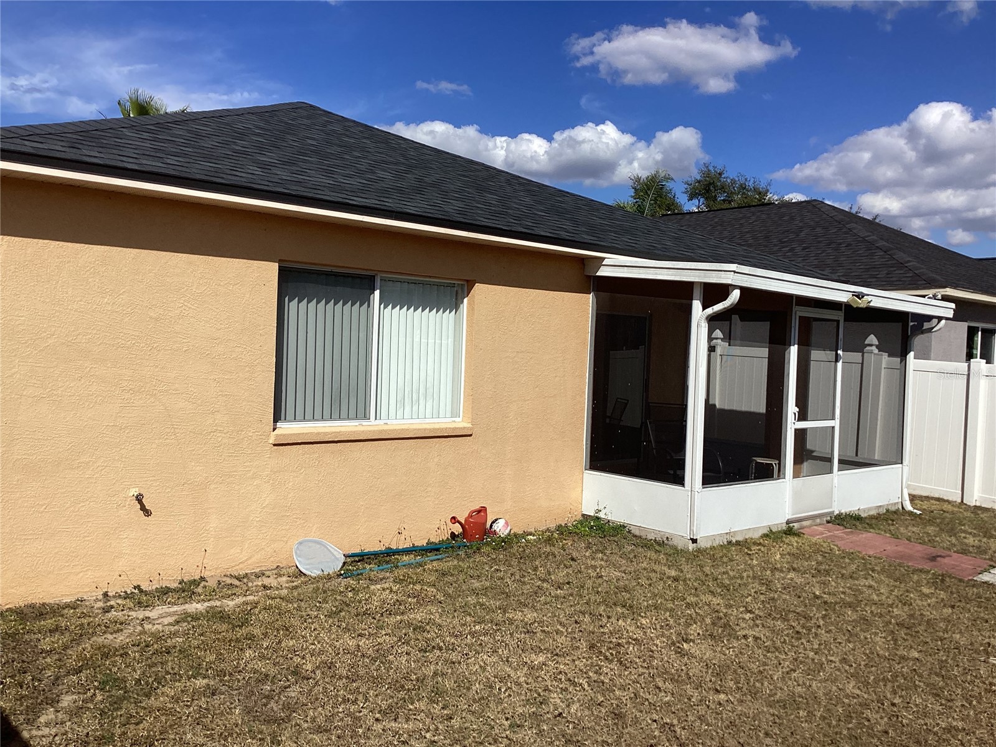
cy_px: 374
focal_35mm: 31
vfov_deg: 45.4
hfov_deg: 58.4
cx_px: 498
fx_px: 892
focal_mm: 3.3
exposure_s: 1/2915
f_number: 2.4
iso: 25
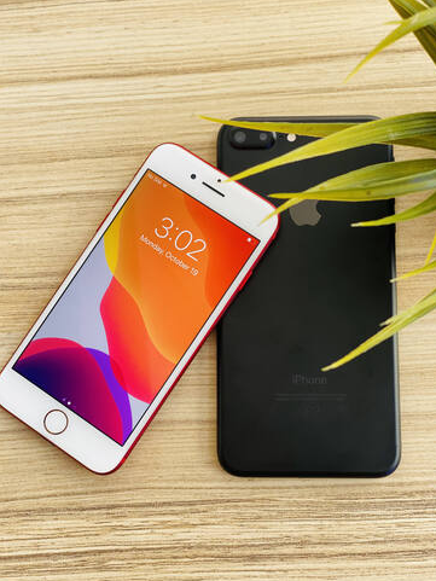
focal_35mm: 54
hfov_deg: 27.0
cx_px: 216
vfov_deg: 35.5
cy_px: 289
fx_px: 906
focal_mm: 6
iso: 50
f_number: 2
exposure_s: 1/122
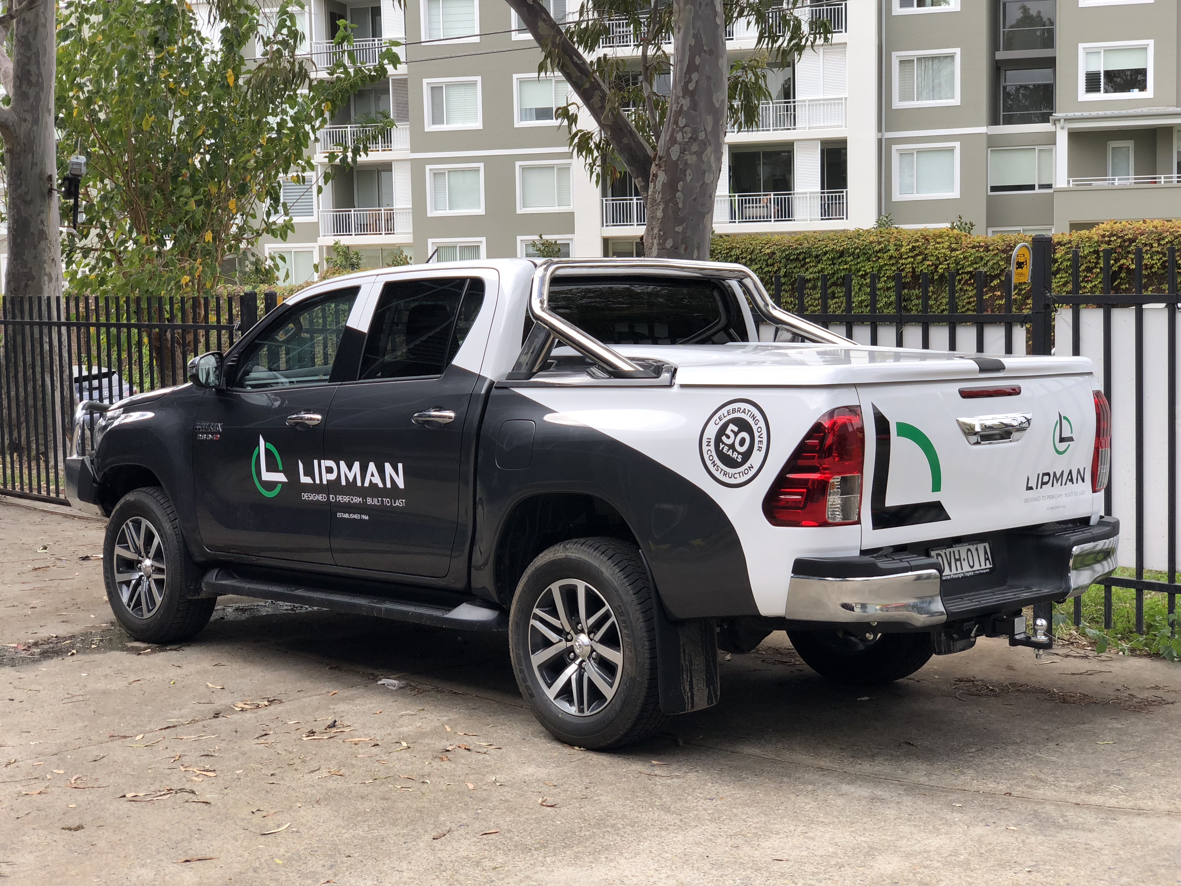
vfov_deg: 28.0
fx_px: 1774
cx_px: 590
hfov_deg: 36.8
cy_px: 443
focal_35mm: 52
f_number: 2.4
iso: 16
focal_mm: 6
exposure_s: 1/282
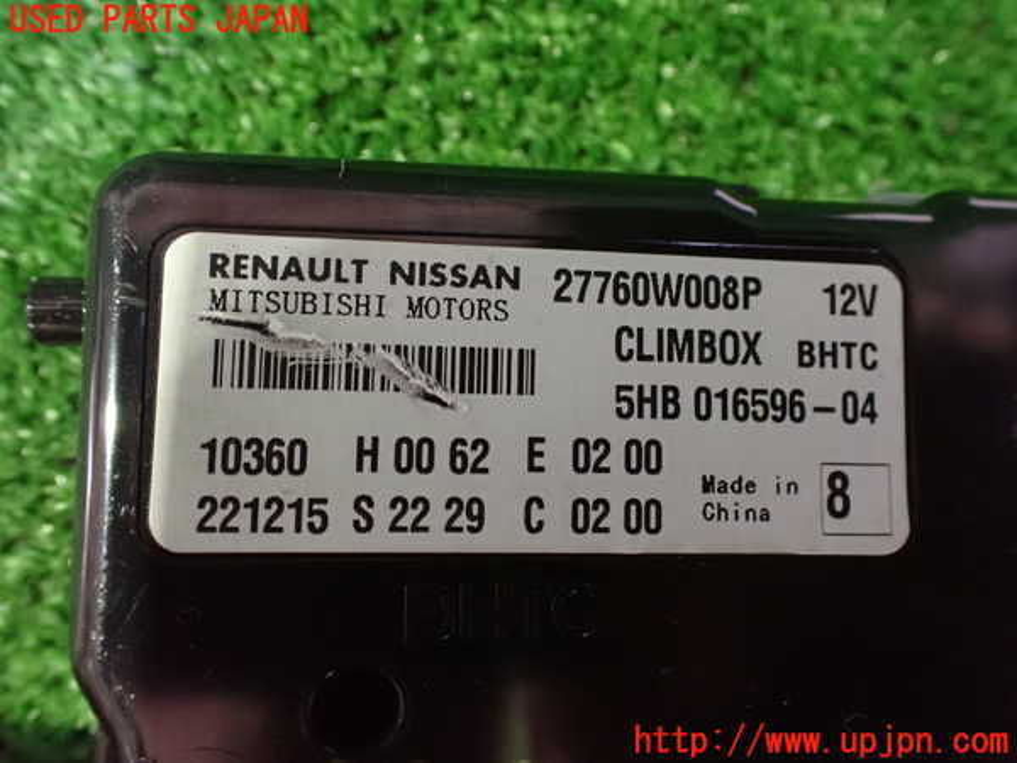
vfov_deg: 46.8
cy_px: 382
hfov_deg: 60.0
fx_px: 881
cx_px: 508
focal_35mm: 30
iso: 1600
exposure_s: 1/30
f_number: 2.3
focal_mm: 5.4
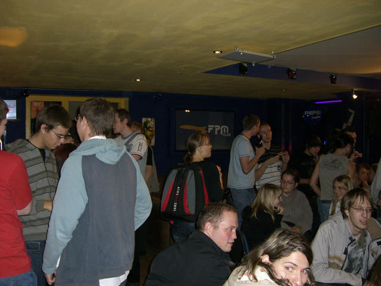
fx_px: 418
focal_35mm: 38
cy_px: 143
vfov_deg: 37.7
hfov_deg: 49.0
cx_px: 190
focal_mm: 6.2
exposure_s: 1/60
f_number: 2.7
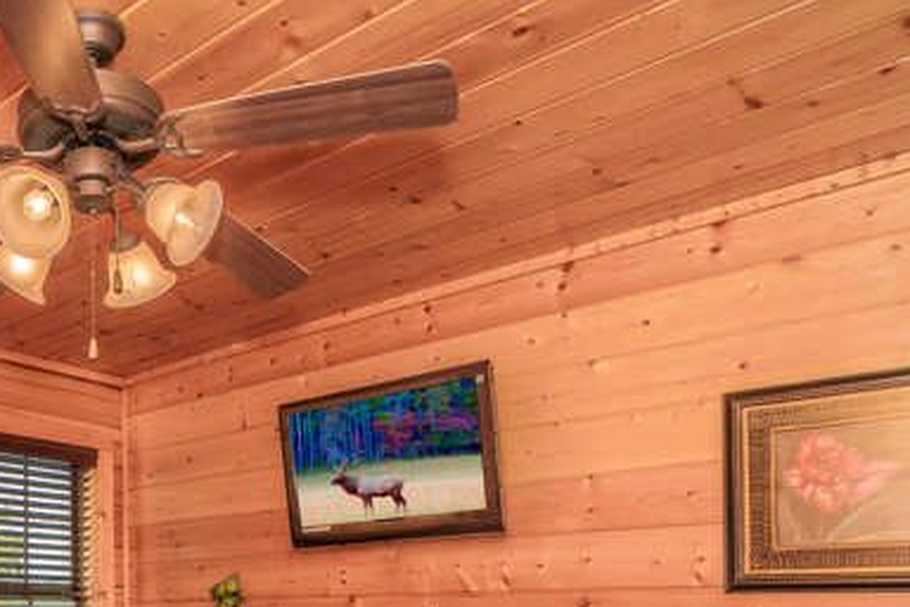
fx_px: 809
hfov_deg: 53.3
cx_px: 137
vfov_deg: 37.5
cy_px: 583
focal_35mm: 32
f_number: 7.1
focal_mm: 16
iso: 500
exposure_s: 1/200
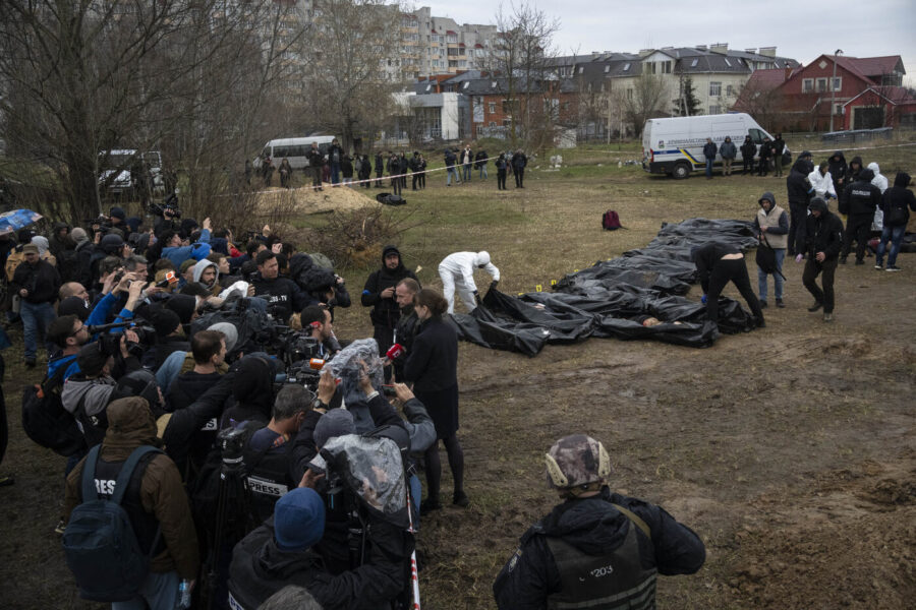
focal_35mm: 35
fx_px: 890
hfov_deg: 54.4
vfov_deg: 37.9
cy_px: 305
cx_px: 458
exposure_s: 1/250
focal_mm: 35
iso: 3200
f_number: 13
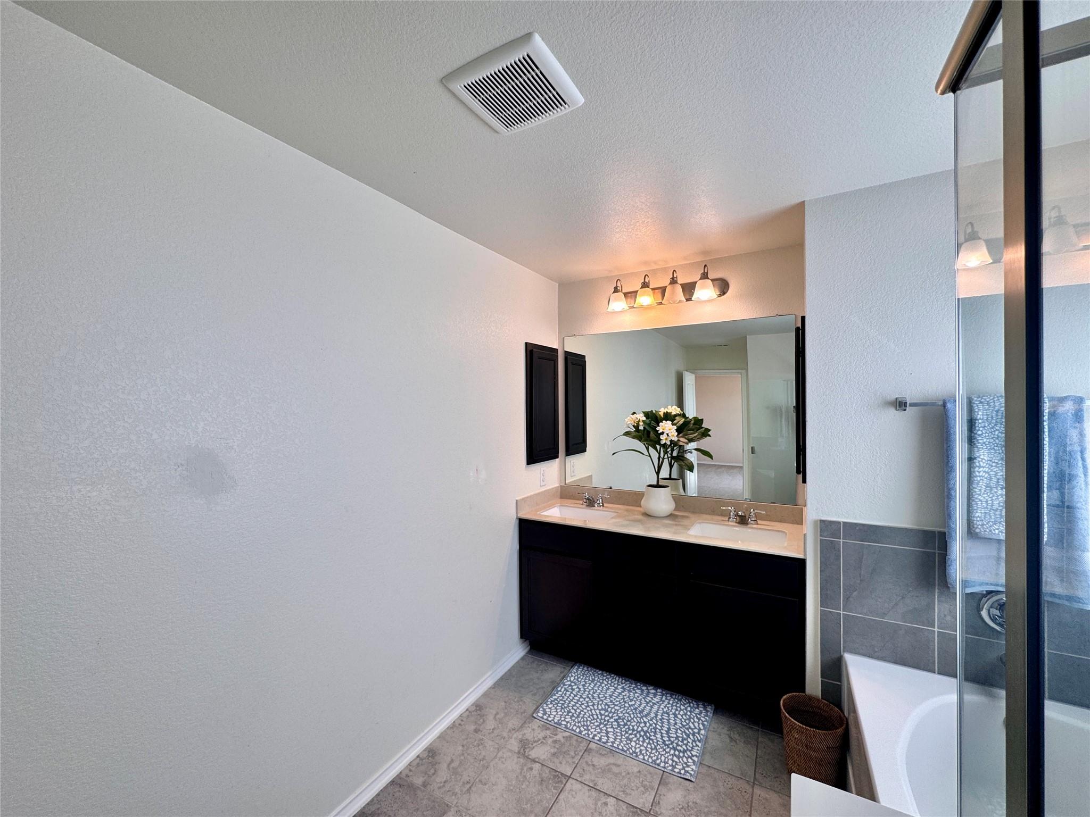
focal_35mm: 14
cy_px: 408
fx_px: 441
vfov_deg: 85.7
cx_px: 545
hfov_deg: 102.1
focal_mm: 2.22
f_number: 2.2
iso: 64
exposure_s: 1/120
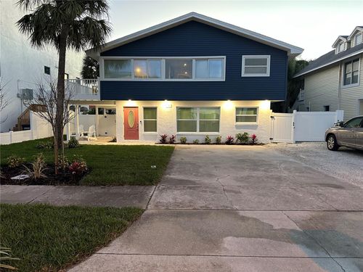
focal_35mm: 24
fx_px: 252
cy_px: 136
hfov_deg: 71.6
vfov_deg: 56.8
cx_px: 182
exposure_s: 1/60
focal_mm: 6.86
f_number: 1.78
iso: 400
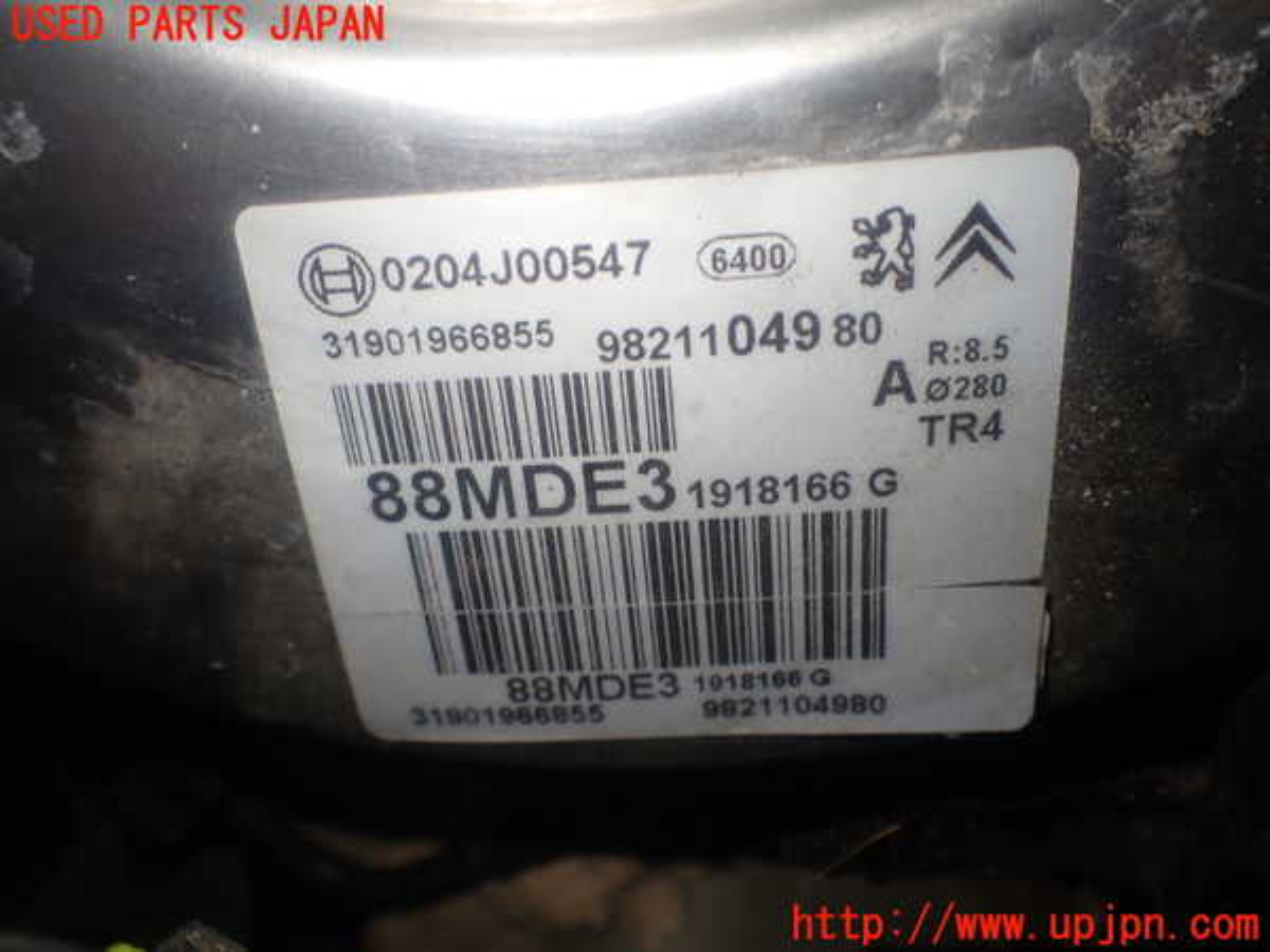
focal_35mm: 30
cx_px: 635
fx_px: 1101
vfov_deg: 46.8
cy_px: 476
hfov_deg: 60.0
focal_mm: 5.4
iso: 160
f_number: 2.3
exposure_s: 1/60
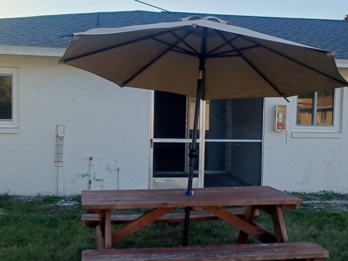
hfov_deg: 42.1
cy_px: 143
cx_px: 184
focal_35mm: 45
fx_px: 452
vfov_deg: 32.2
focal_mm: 4.6
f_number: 1.8
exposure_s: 1/192
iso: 32
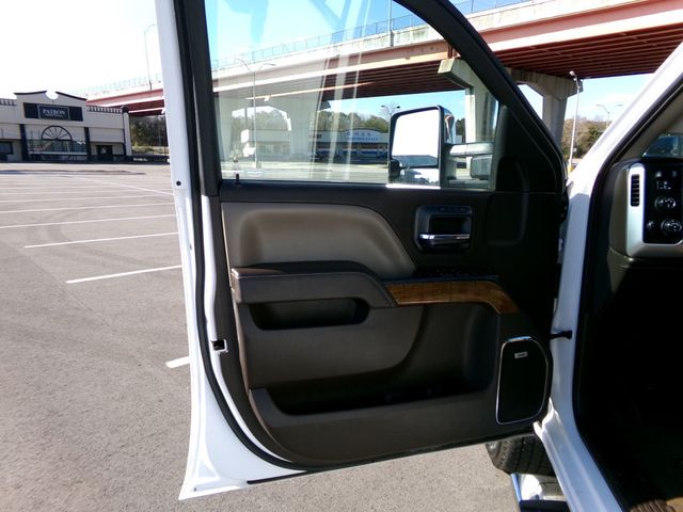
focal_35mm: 24
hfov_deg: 71.6
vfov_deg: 56.8
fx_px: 474
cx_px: 342
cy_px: 256
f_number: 11.07
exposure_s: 1/45
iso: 100
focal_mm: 4.3
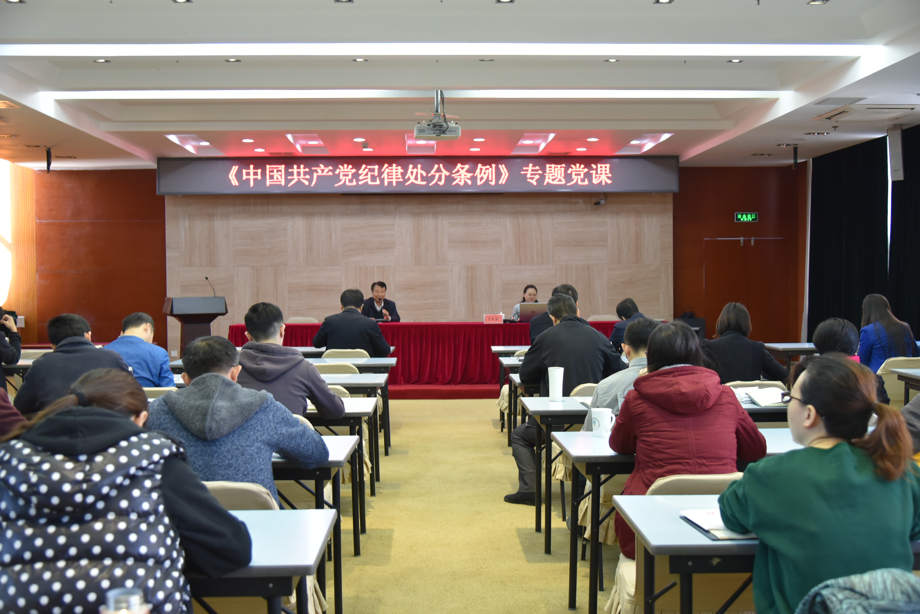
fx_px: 971
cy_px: 307
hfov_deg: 50.7
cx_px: 460
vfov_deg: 35.1
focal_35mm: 38
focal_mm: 38
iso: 1600
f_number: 4
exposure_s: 1/60
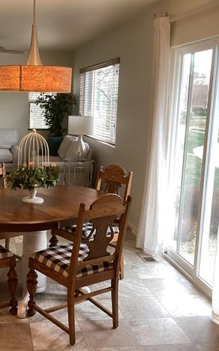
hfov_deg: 27.7
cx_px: 30
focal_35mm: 45
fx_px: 430
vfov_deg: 44.4
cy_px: 174
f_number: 2.4
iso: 100
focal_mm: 3.3
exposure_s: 1/60
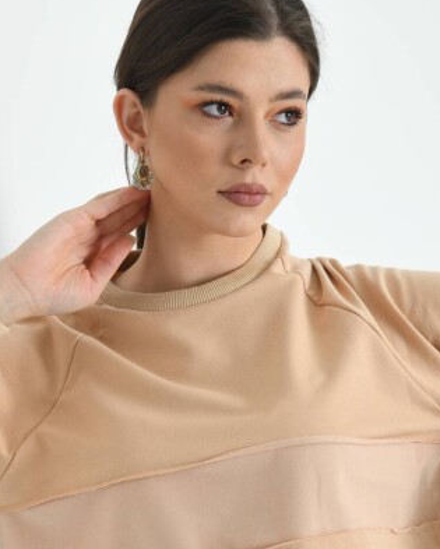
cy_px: 447
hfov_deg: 13.9
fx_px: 1805
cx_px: 235
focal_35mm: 111
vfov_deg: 17.1
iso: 100
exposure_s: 1/125
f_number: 6.3
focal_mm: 62
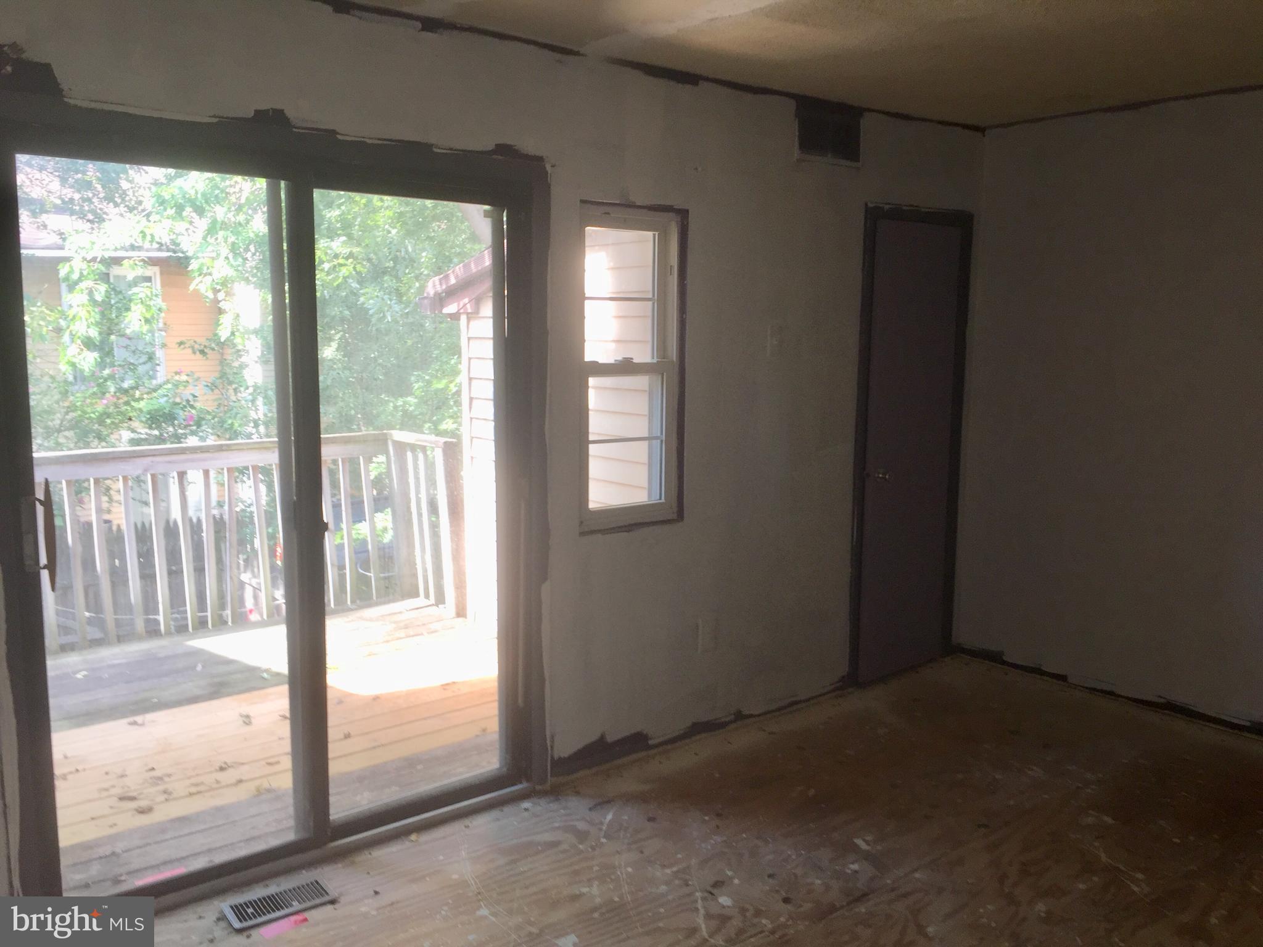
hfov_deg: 61.7
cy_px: 474
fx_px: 1058
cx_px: 632
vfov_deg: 48.2
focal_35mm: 29
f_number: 2.2
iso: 32
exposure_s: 1/60
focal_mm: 4.15
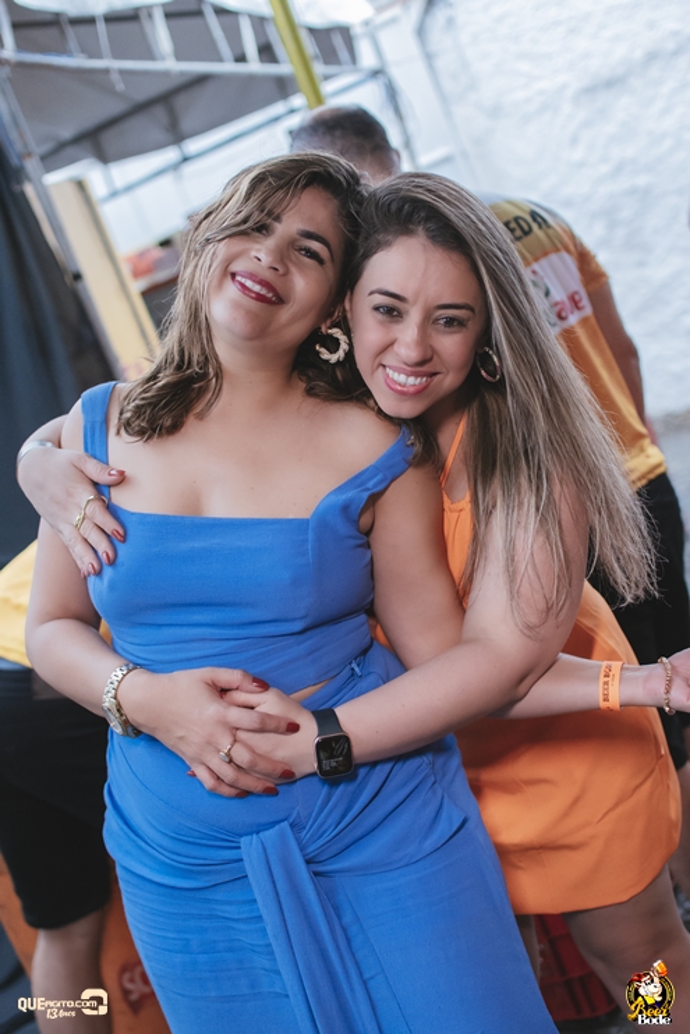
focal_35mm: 52
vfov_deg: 37.8
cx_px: 345
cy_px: 517
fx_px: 1509
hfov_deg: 25.8
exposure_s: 1/2000
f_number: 2.8
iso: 2500
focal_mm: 35
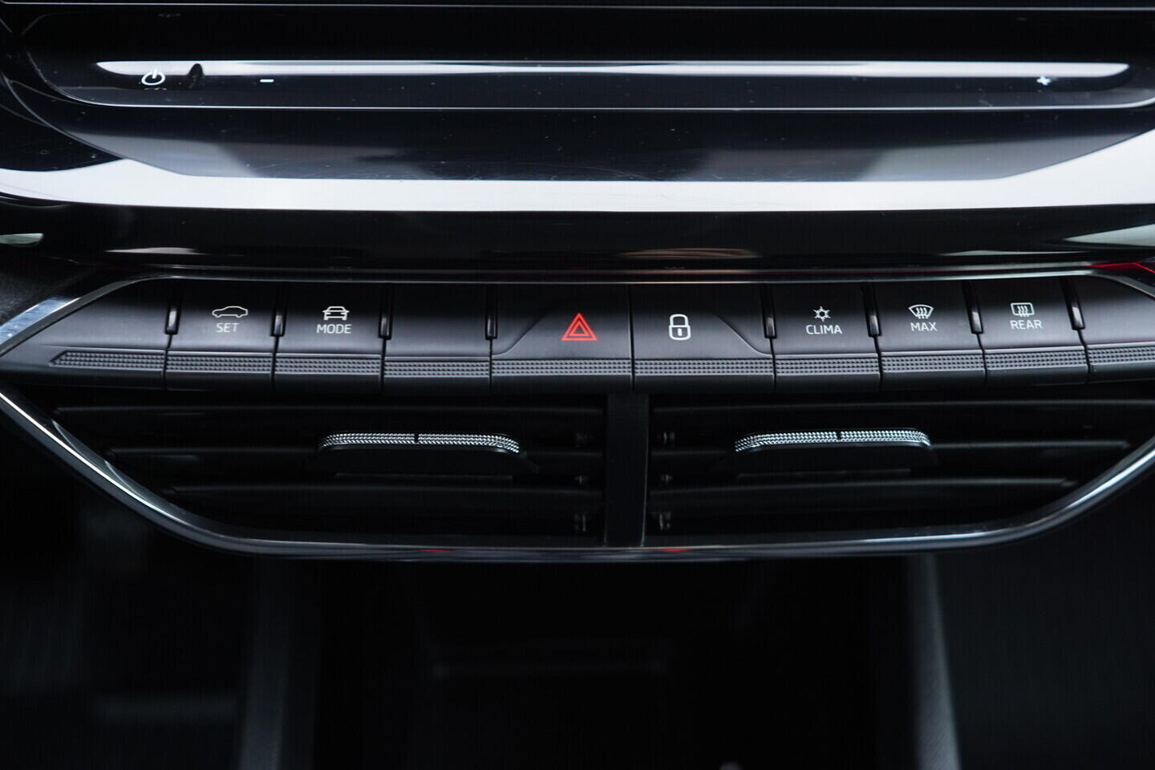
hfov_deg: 53.1
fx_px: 1155
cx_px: 578
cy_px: 385
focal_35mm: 36
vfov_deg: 36.9
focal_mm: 24
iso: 500
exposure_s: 1/40
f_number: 2.8
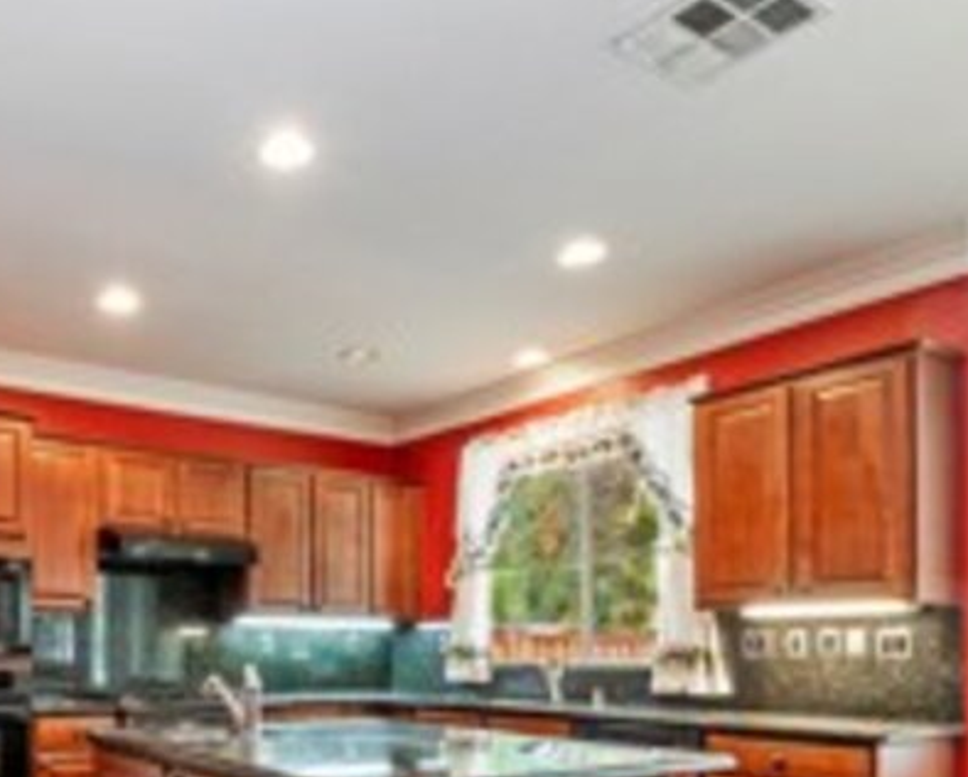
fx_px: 803
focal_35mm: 28
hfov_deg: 58.1
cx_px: 215
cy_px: 632
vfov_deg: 48.4
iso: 500
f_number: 10
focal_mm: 14
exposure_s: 1/2
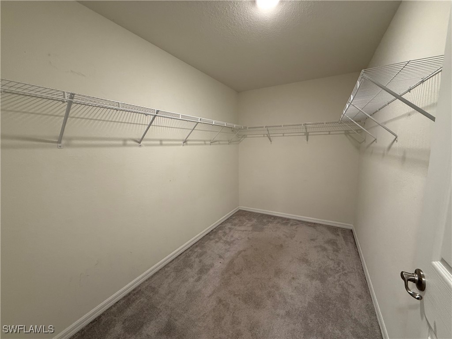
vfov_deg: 85.7
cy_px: 170
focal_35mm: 14
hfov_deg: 102.1
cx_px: 226
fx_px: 183
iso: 200
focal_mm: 2.22
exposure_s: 1/60
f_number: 2.2
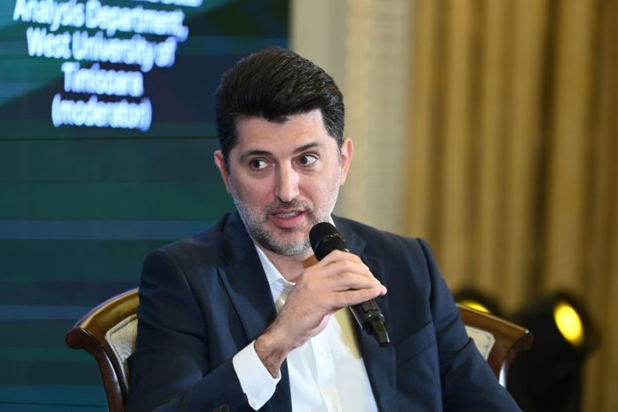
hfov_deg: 10.3
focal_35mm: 200
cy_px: 206
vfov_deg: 6.9
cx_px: 309
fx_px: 3433
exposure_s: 1/160
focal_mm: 200
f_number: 3.2
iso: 1600
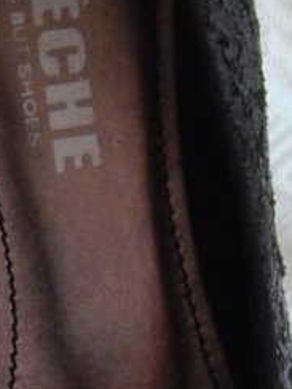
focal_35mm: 268
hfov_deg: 5.5
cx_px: -195
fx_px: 3014
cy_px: 568
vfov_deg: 7.3
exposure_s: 1/15
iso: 400
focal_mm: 8.6
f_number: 3.7
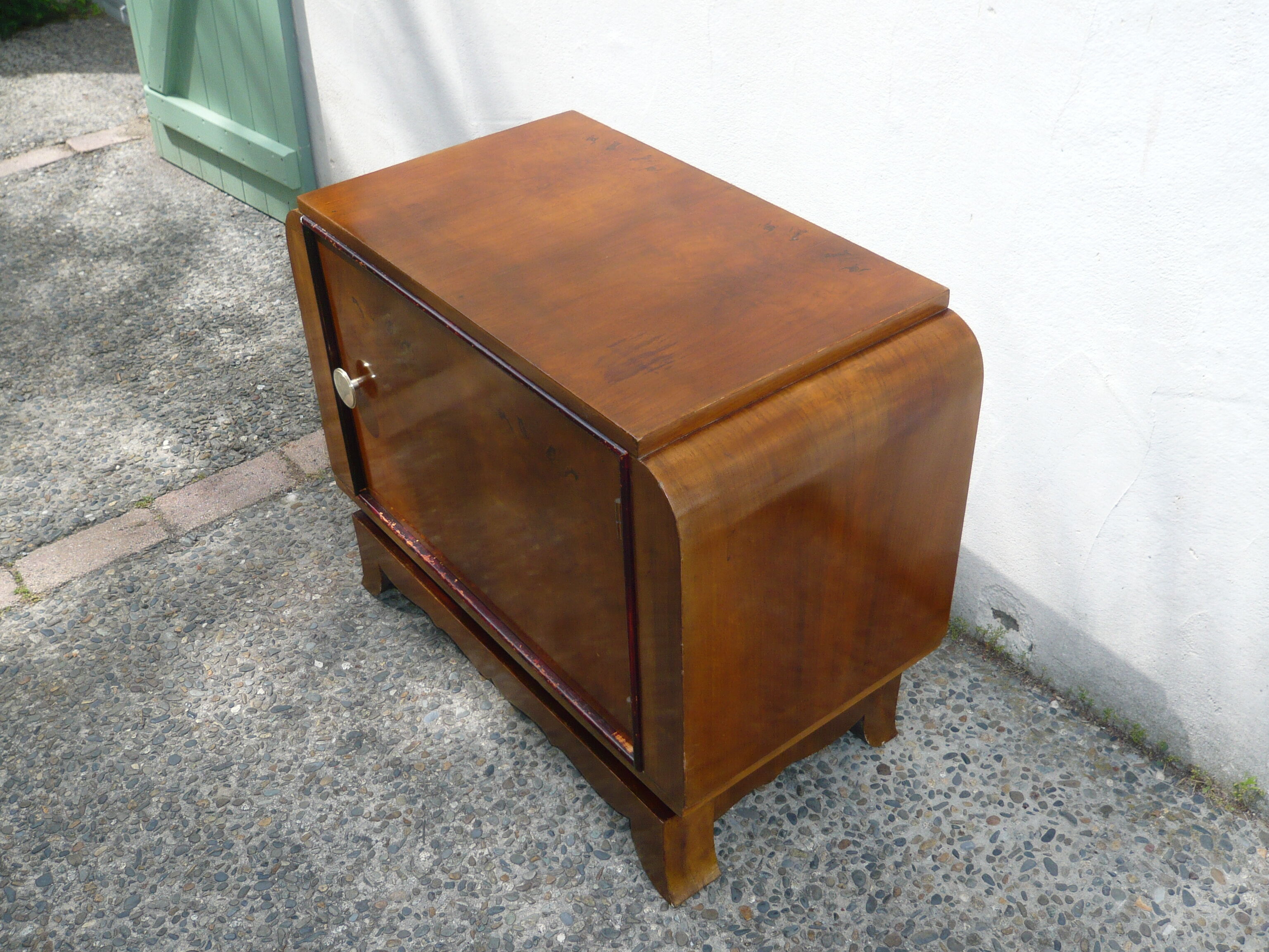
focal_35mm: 36
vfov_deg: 39.7
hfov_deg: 51.4
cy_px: 476
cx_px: 634
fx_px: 1320
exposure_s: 1/640
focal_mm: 5.8
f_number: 3.1
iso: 100
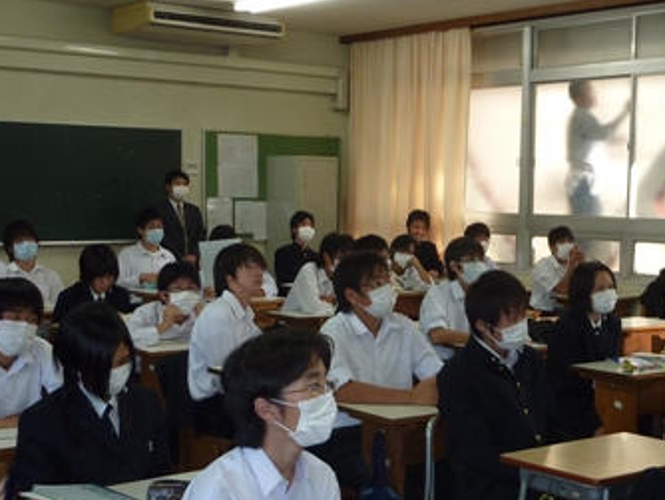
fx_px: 1134
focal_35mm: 59
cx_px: 420
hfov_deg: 32.5
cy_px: 319
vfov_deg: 24.8
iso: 100
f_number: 3.4
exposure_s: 1/30
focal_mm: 5
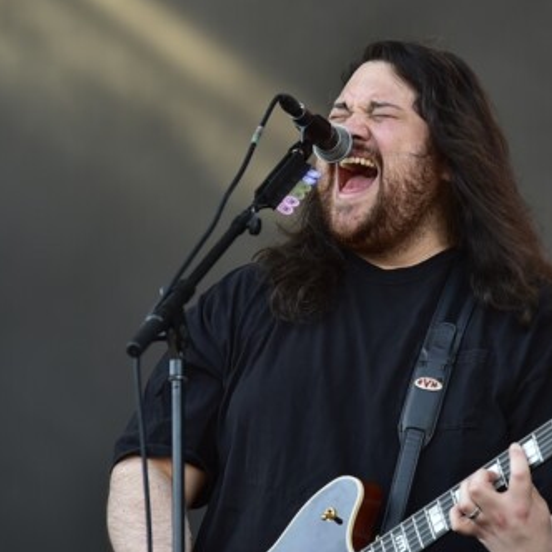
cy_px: 232
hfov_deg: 5.1
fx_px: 6206
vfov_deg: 5.1
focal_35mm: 344
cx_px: 366
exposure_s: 1/640
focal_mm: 200
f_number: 5
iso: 800
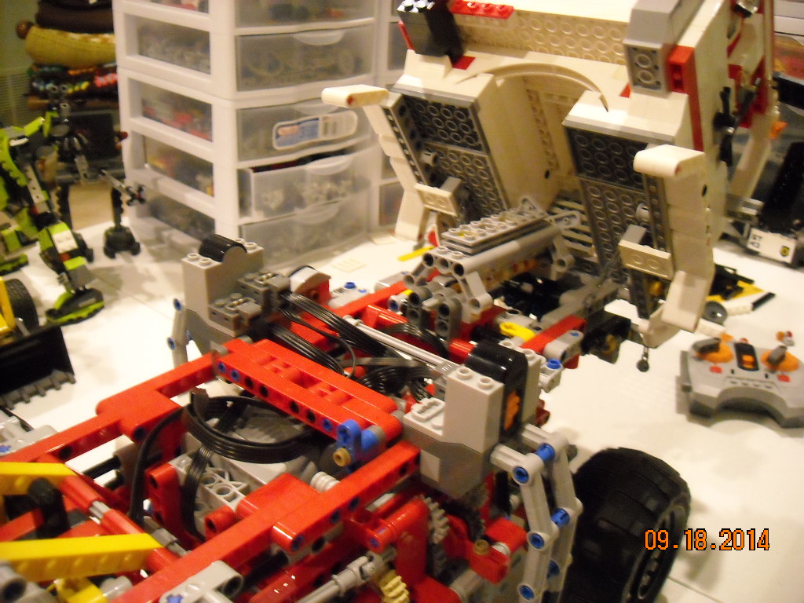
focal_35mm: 35
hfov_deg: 52.6
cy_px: 302
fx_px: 813
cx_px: 402
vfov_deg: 40.7
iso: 800
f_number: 2.8
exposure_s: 1/15
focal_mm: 5.7
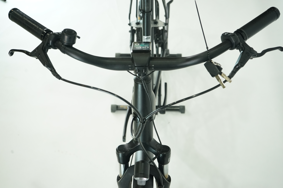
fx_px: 377
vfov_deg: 28.1
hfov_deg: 41.1
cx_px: 142
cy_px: 94
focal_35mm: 48
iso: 2000
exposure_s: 1/200
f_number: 6.3
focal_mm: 48
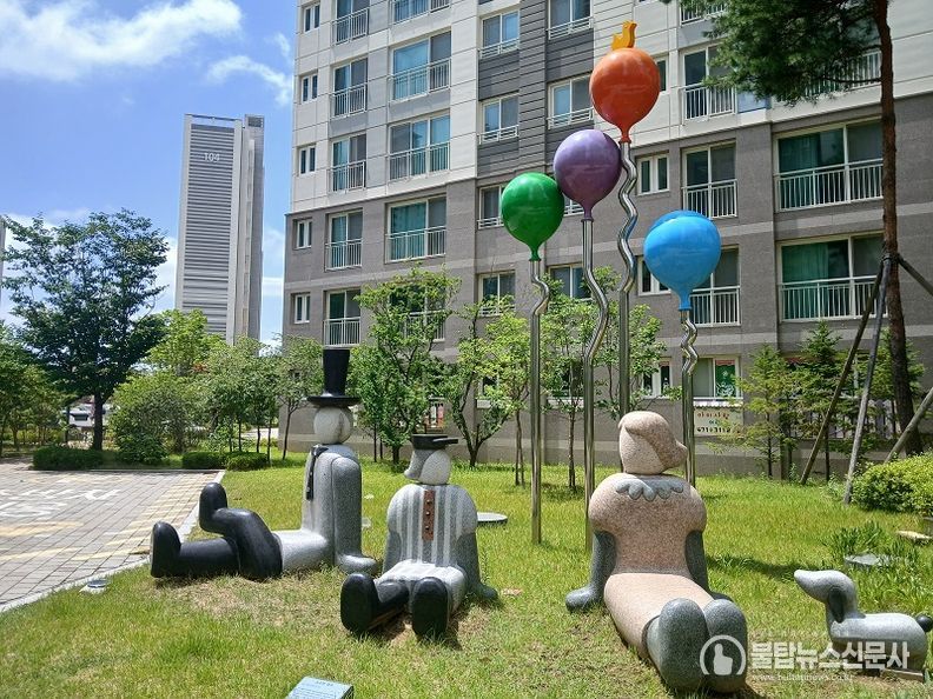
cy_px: 350
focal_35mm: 26
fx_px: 701
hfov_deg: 67.3
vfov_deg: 53.1
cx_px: 466
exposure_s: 1/605
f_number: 1.8
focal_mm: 3.98
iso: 20
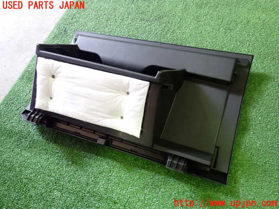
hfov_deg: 60.0
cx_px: 140
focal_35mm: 30
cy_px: 104
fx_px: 242
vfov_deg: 46.8
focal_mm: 5.4
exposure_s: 1/60
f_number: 2.3
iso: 1000
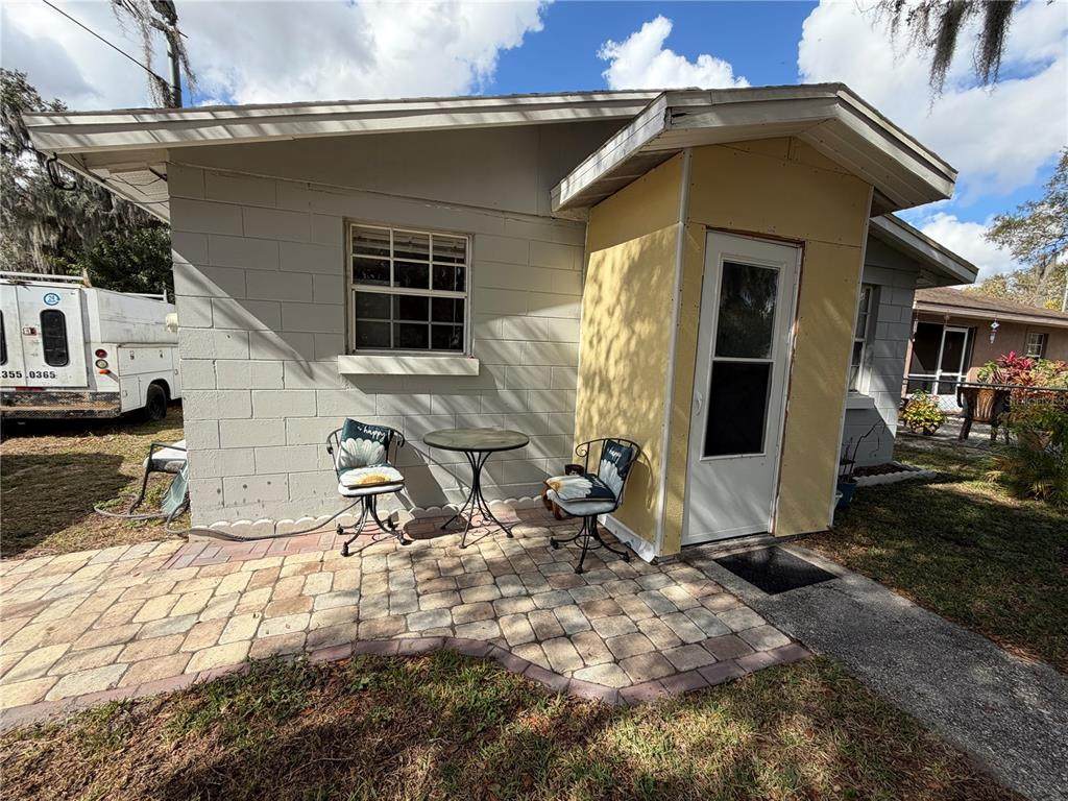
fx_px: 432
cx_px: 534
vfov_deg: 85.7
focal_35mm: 14
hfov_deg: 102.1
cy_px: 400
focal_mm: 2.22
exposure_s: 1/770
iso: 32
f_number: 2.2
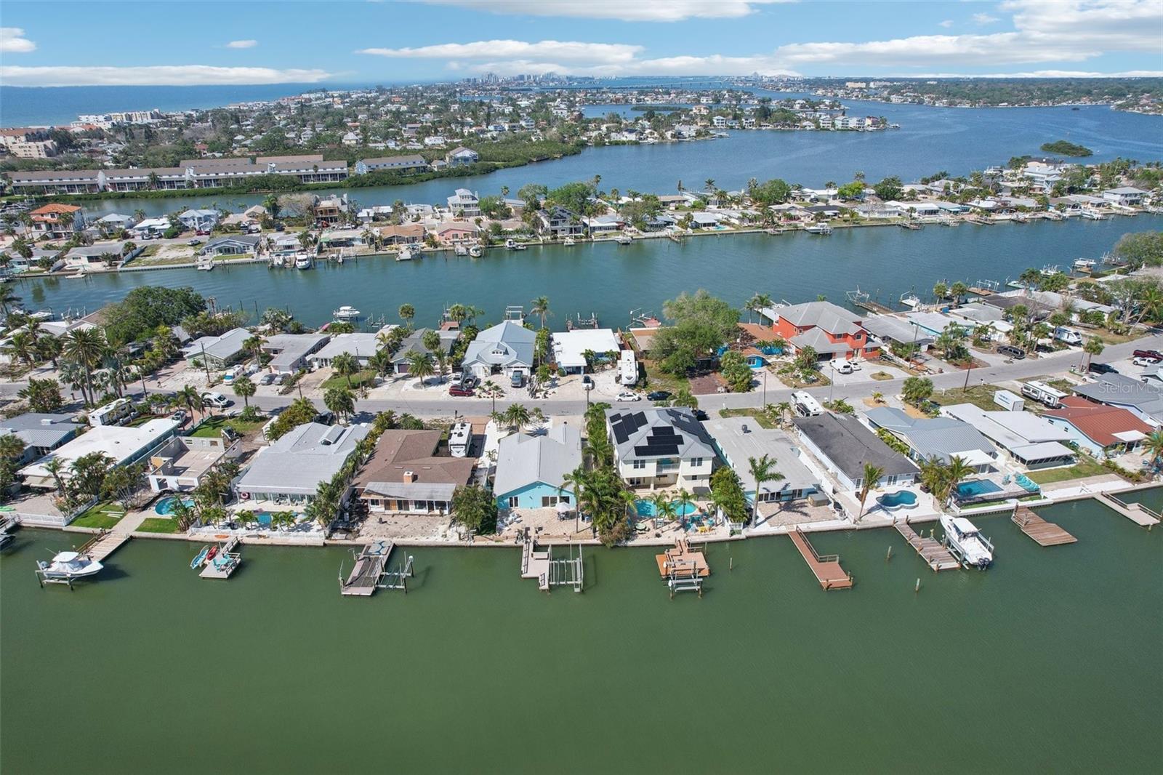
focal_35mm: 22
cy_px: 388
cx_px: 582
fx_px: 711
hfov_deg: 78.6
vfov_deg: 57.2
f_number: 2.8
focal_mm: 8.4
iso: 100
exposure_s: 1/2000
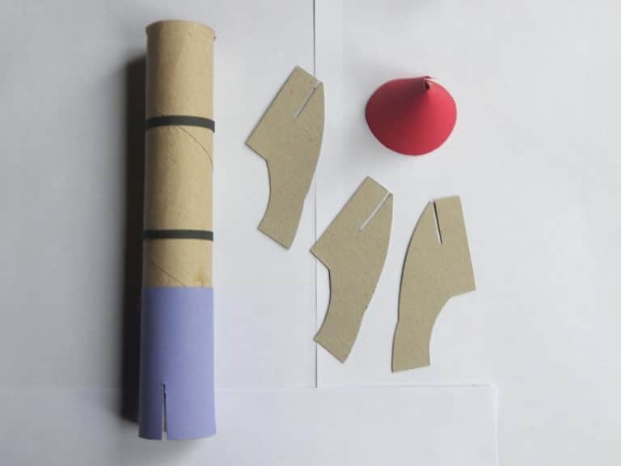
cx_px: 310
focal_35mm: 50
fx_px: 897
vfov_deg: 29.1
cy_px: 233
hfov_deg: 38.2
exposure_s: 1/10
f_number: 3.6
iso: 100
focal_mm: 10.5
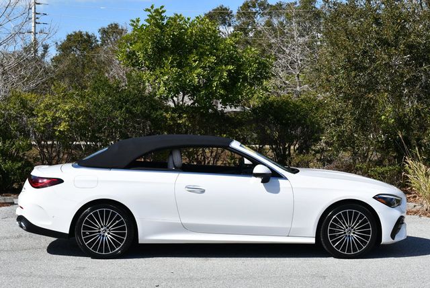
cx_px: 215
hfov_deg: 28.8
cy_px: 144
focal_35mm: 70
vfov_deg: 19.5
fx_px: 837
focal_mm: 35
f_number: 9
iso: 100
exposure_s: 1/320
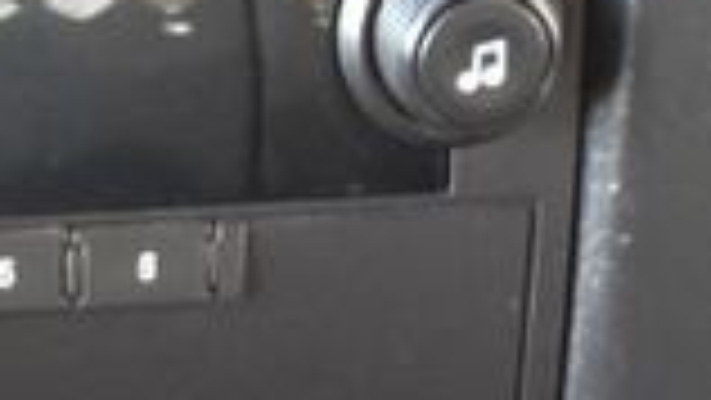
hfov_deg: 9.1
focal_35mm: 234
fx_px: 4421
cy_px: 387
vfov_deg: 5.2
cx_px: -14
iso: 1600
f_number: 5.6
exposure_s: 1/15
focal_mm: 23
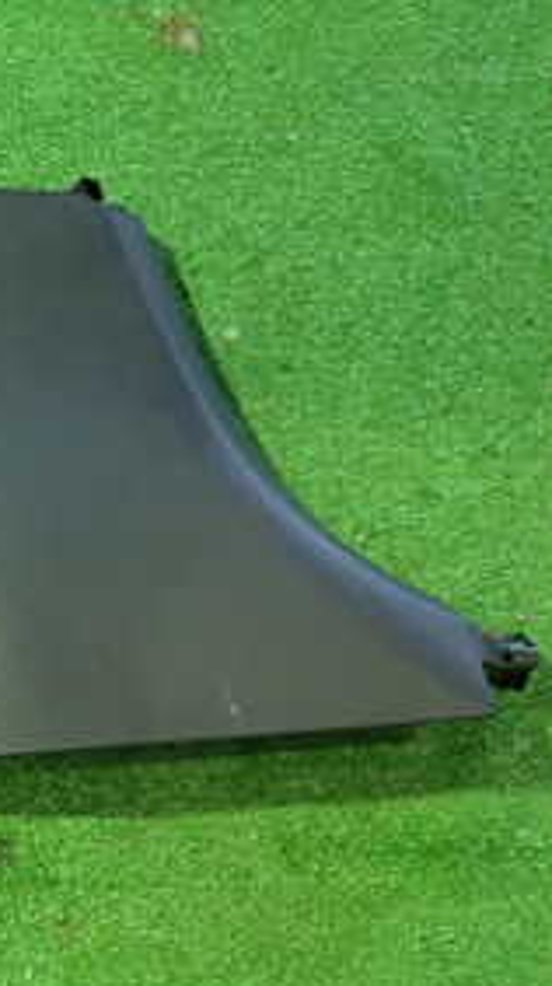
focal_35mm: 58
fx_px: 1514
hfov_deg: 18.9
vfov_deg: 36.0
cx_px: -203
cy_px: 479
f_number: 2
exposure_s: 1/30
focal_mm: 4.5
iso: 640
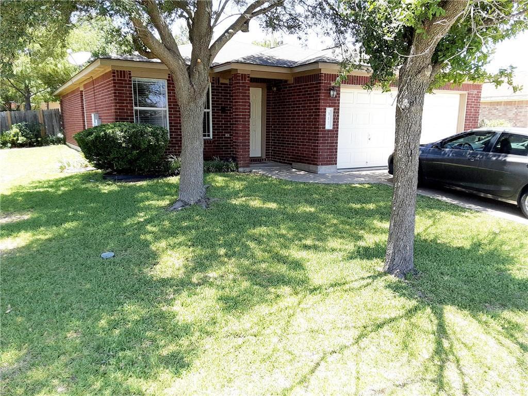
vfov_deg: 51.4
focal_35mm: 27
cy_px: 198
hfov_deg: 65.3
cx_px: 264
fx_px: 412
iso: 40
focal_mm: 2.91
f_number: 1.9
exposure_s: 1/526
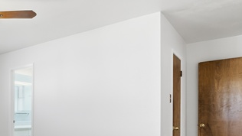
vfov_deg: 33.7
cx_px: 25
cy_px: 108
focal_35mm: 34
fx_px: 218
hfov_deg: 51.3
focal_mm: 16
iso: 250
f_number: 7.1
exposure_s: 1/200
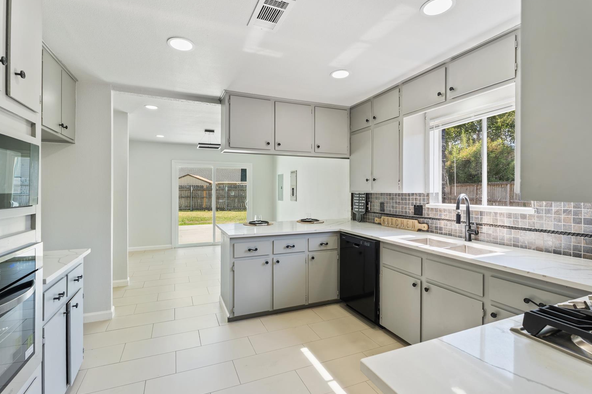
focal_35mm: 17
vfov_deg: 71.4
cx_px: 293
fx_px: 274
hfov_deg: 94.4
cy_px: 205
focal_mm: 14.6
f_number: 8
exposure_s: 1/10
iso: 100
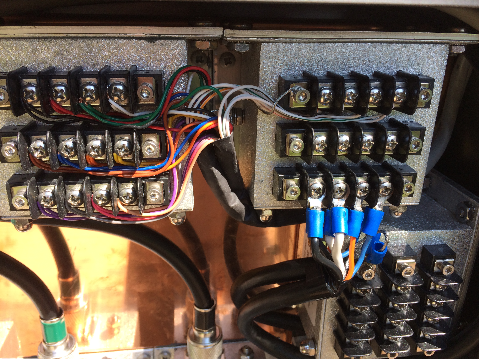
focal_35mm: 29
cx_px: 240
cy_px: 180
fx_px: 401
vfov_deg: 48.2
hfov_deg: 61.7
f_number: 2.2
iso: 32
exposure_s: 1/383
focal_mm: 4.15
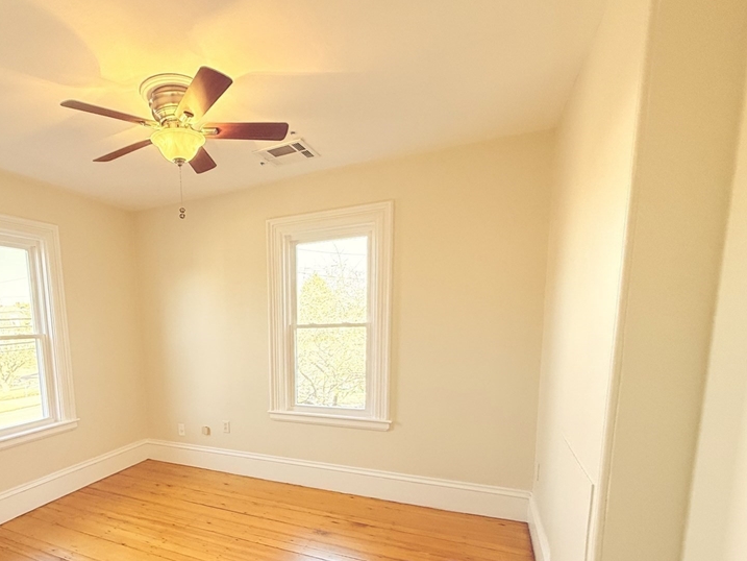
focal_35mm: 20
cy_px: 391
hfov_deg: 78.7
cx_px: 241
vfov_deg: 63.6
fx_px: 432
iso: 125
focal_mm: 2.22
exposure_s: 1/120
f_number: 2.2
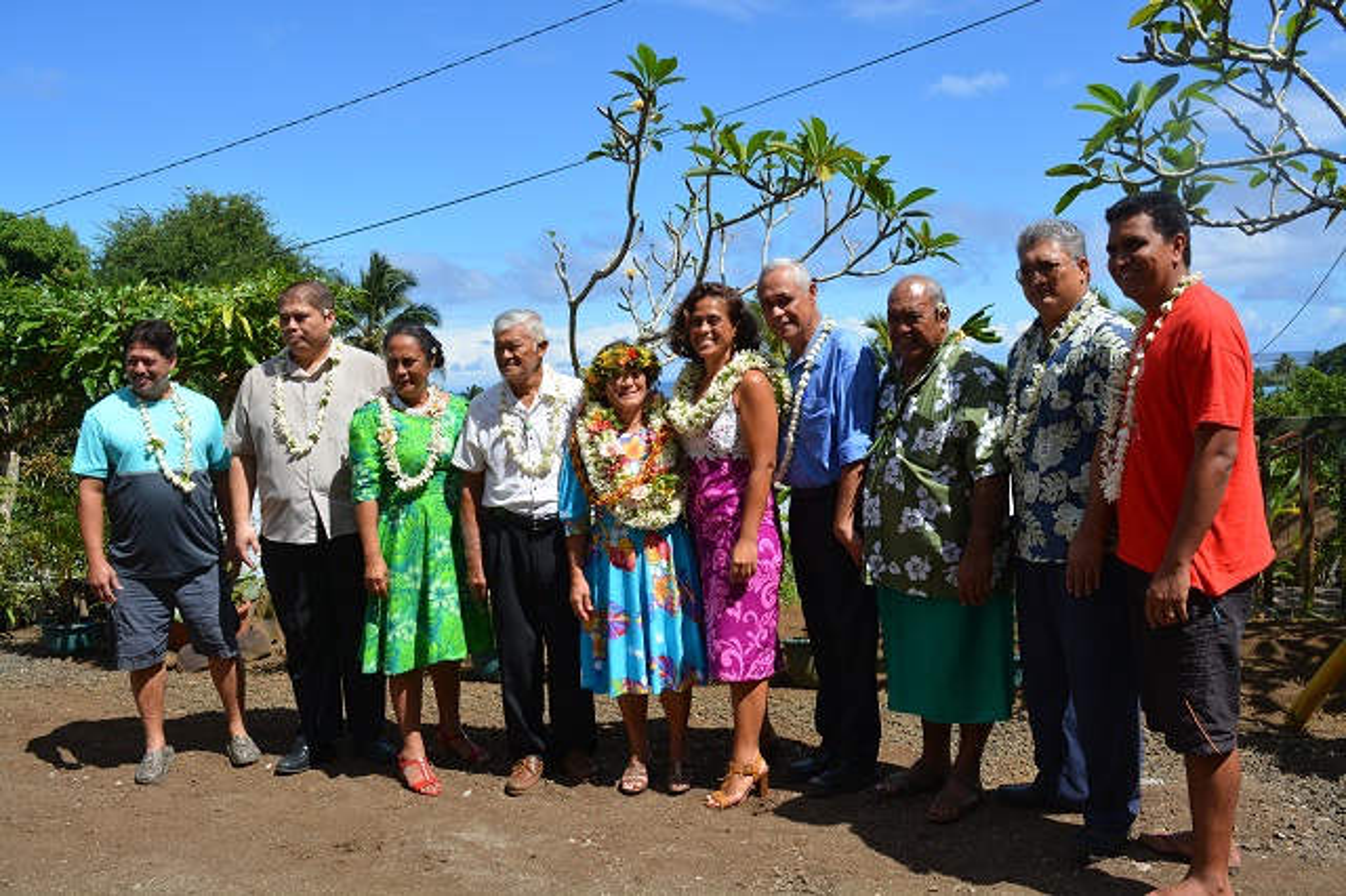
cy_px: 448
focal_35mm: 32
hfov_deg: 59.5
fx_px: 1177
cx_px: 673
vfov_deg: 41.7
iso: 100
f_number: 8
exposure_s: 1/250
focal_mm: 21
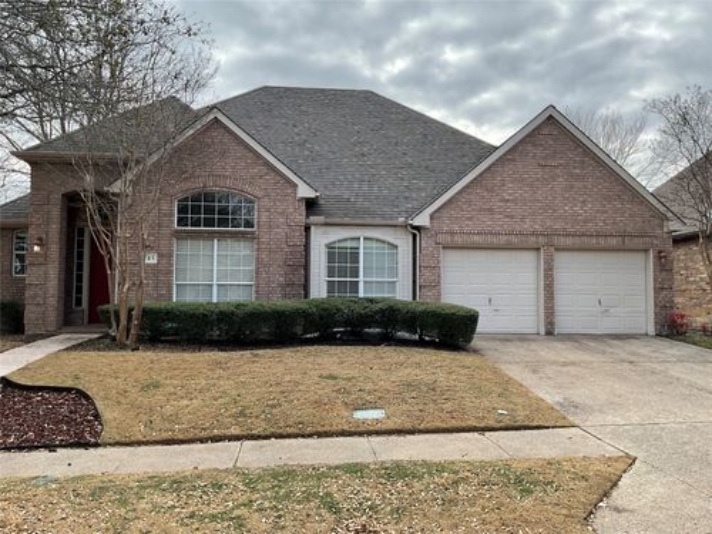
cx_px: 356
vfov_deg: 48.2
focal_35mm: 29
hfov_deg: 61.7
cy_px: 267
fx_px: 596
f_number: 1.8
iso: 16
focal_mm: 3
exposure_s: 1/749
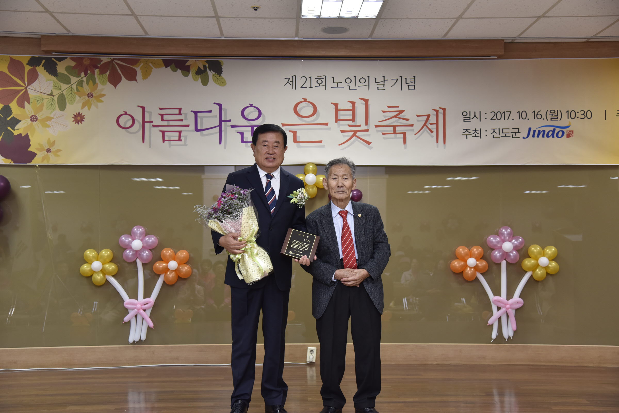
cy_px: 206
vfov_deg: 28.1
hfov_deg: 41.1
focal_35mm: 48
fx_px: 825
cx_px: 310
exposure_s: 1/125
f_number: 4.5
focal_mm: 48
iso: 800
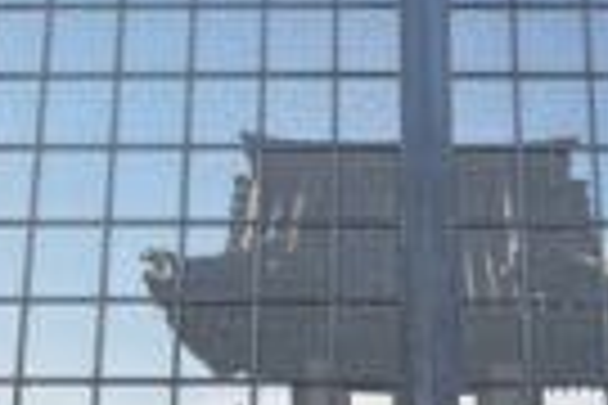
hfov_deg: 20.4
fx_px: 1689
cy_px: -128
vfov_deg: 13.2
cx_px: 342
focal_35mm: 100
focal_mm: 5.7
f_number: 1.5
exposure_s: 1/342
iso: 50
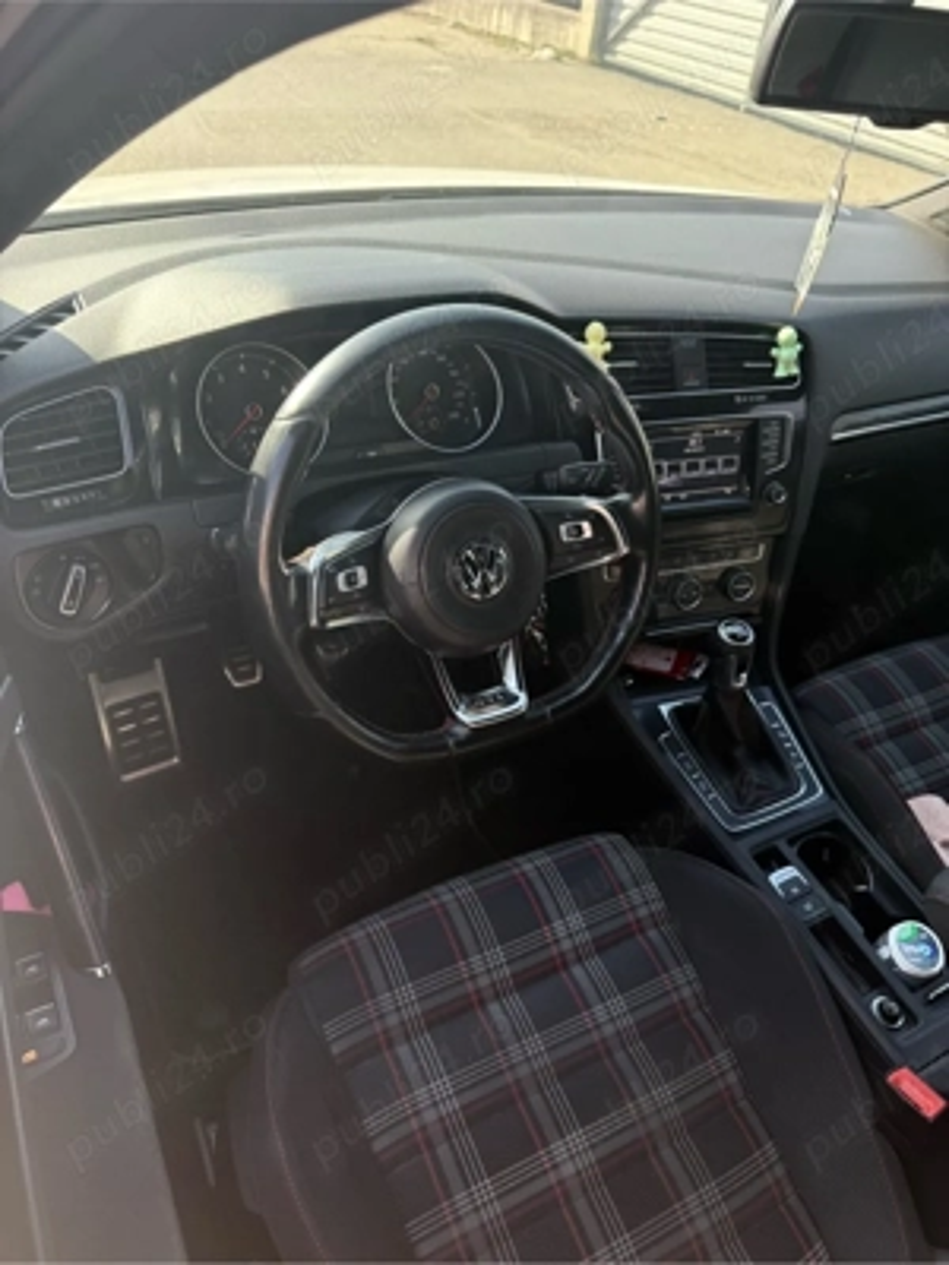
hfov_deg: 56.8
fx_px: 877
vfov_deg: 71.6
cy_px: 632
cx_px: 474
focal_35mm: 24
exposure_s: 1/379
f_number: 1.78
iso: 100
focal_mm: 6.76
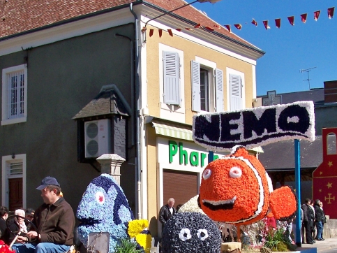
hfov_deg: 27.7
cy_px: 263
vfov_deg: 20.2
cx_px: 137
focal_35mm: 70
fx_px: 681
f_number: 4
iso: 100
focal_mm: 5.85
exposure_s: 1/1000
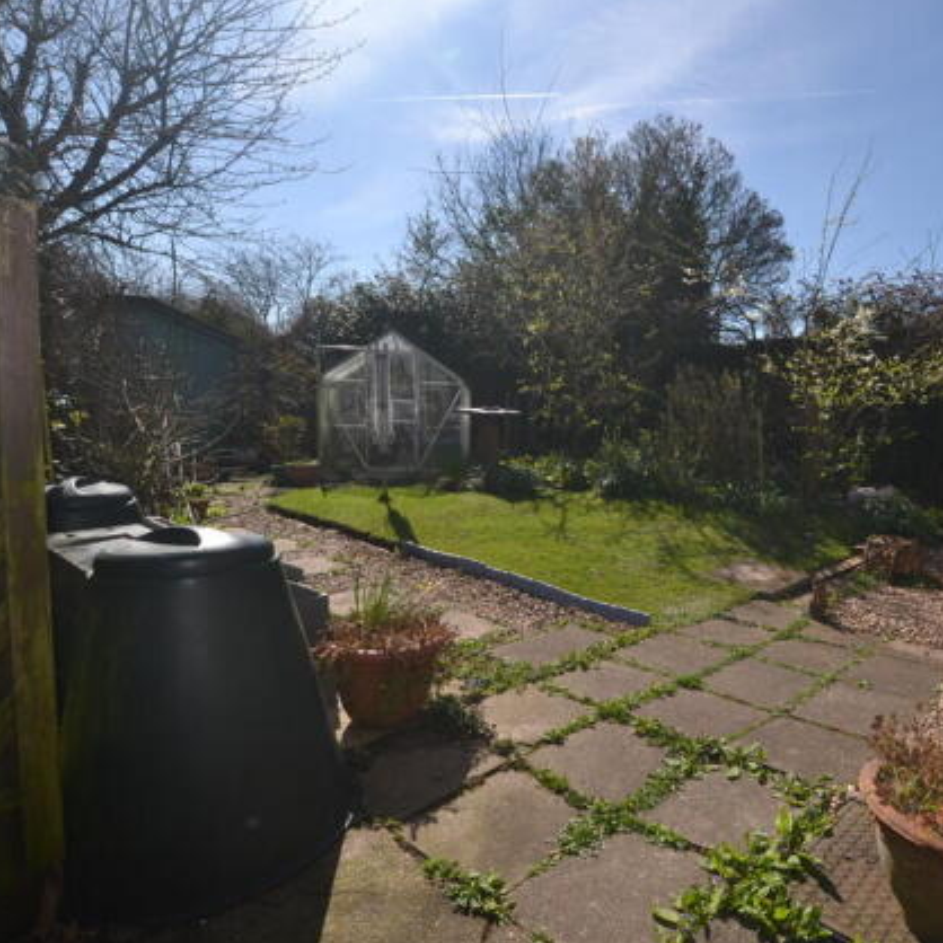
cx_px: 658
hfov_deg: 71.7
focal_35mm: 20
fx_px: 616
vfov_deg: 74.8
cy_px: 468
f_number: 9
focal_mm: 10
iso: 100
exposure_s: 1/200
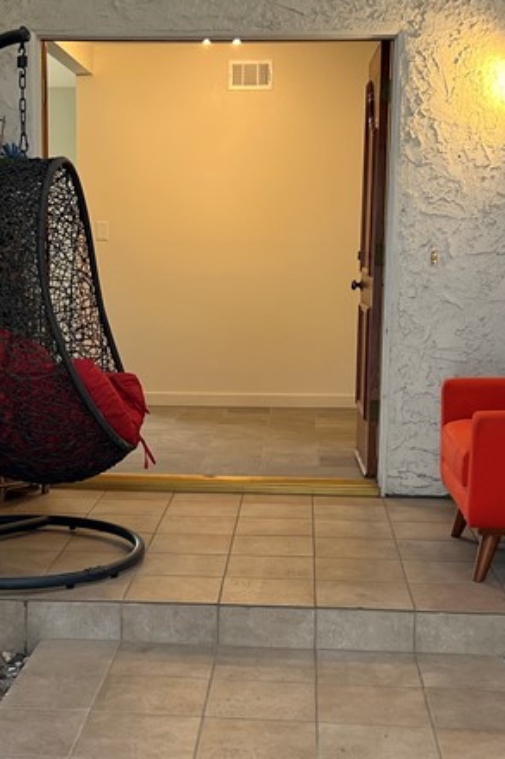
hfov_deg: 21.5
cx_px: 205
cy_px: 428
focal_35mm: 63
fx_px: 1327
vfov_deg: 31.9
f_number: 1.5
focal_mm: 5.7
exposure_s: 1/60
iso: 80
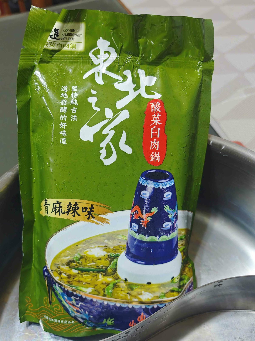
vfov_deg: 56.8
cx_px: 128
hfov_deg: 44.2
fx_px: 314
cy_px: 170
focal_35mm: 32
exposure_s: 1/60
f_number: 2
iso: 663
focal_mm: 8.72
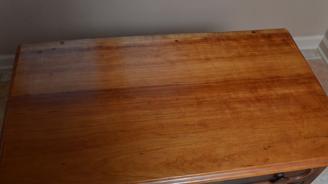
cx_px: 167
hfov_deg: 54.0
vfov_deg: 32.0
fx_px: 322
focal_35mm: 37
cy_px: 87
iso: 200
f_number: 6.3
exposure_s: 1/100
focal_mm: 22
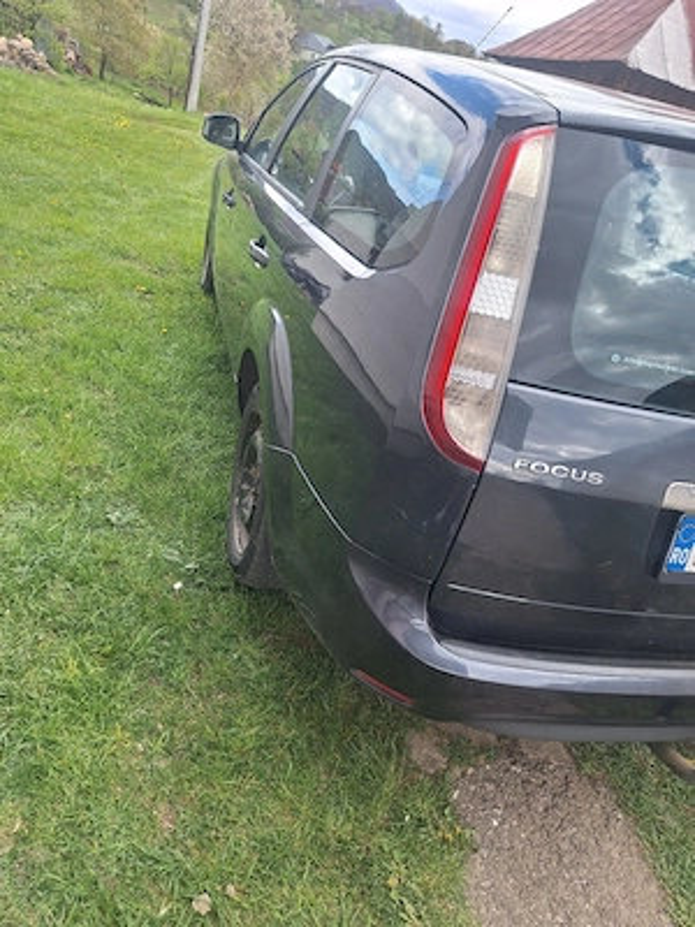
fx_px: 616
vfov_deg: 73.9
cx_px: 348
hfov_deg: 58.9
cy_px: 464
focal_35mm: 23
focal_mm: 5.54
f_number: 1.8
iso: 40
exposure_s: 1/294
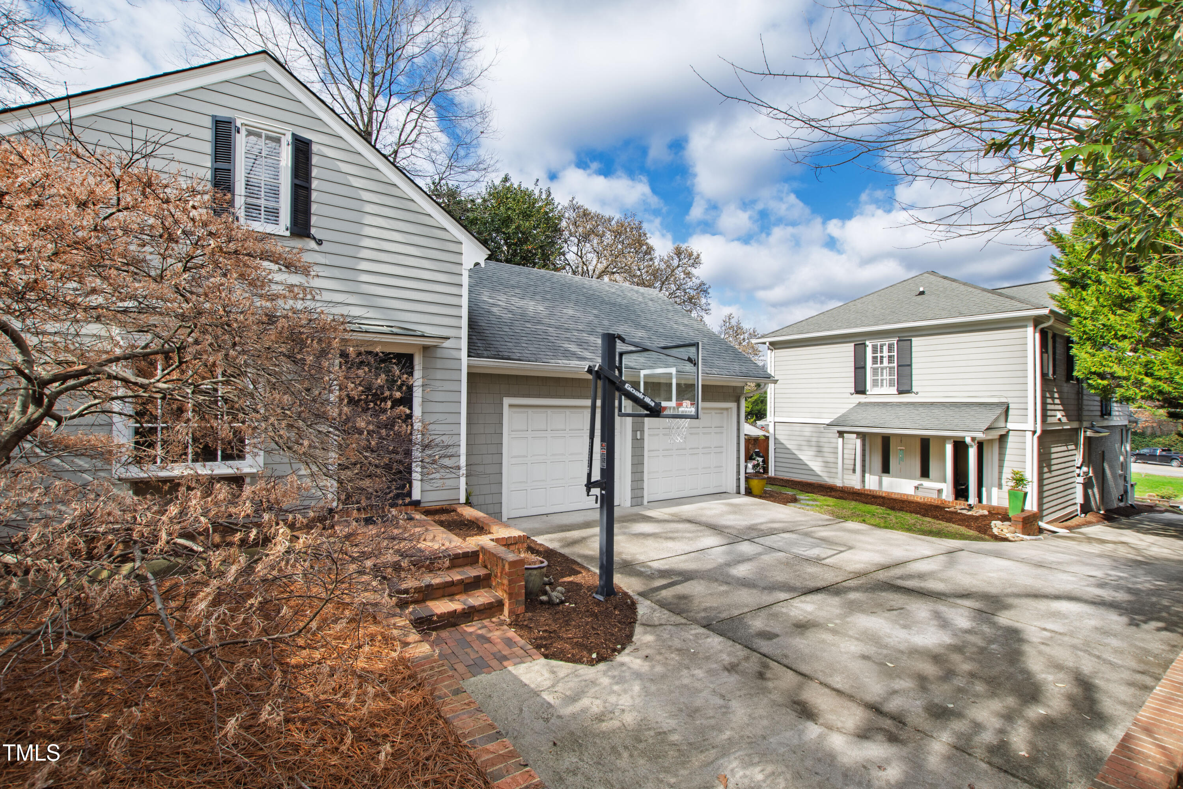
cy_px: 394
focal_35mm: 15
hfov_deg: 100.4
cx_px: 592
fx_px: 493
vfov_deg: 77.3
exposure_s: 1/100
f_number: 8
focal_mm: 10
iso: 100
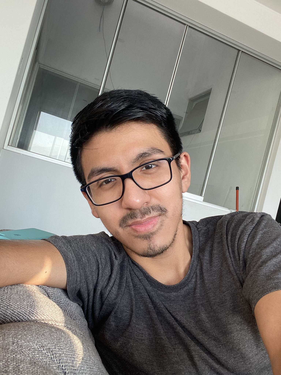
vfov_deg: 60.0
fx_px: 325
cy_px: 188
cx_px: 140
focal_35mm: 30
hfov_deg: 46.8
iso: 64
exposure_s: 1/122
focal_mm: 2.71
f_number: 2.2
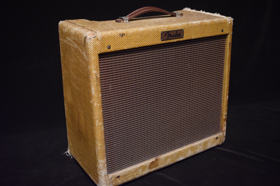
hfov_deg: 47.9
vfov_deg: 33.0
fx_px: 315
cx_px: 140
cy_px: 93
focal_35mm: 40
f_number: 4
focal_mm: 27
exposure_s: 1/30
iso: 2800
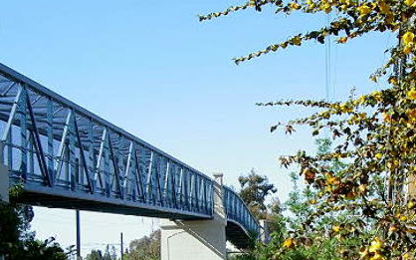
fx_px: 827
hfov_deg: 27.8
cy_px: 268
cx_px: 310
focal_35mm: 73
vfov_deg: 17.4
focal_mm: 8
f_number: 4.7
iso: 100
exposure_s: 1/200
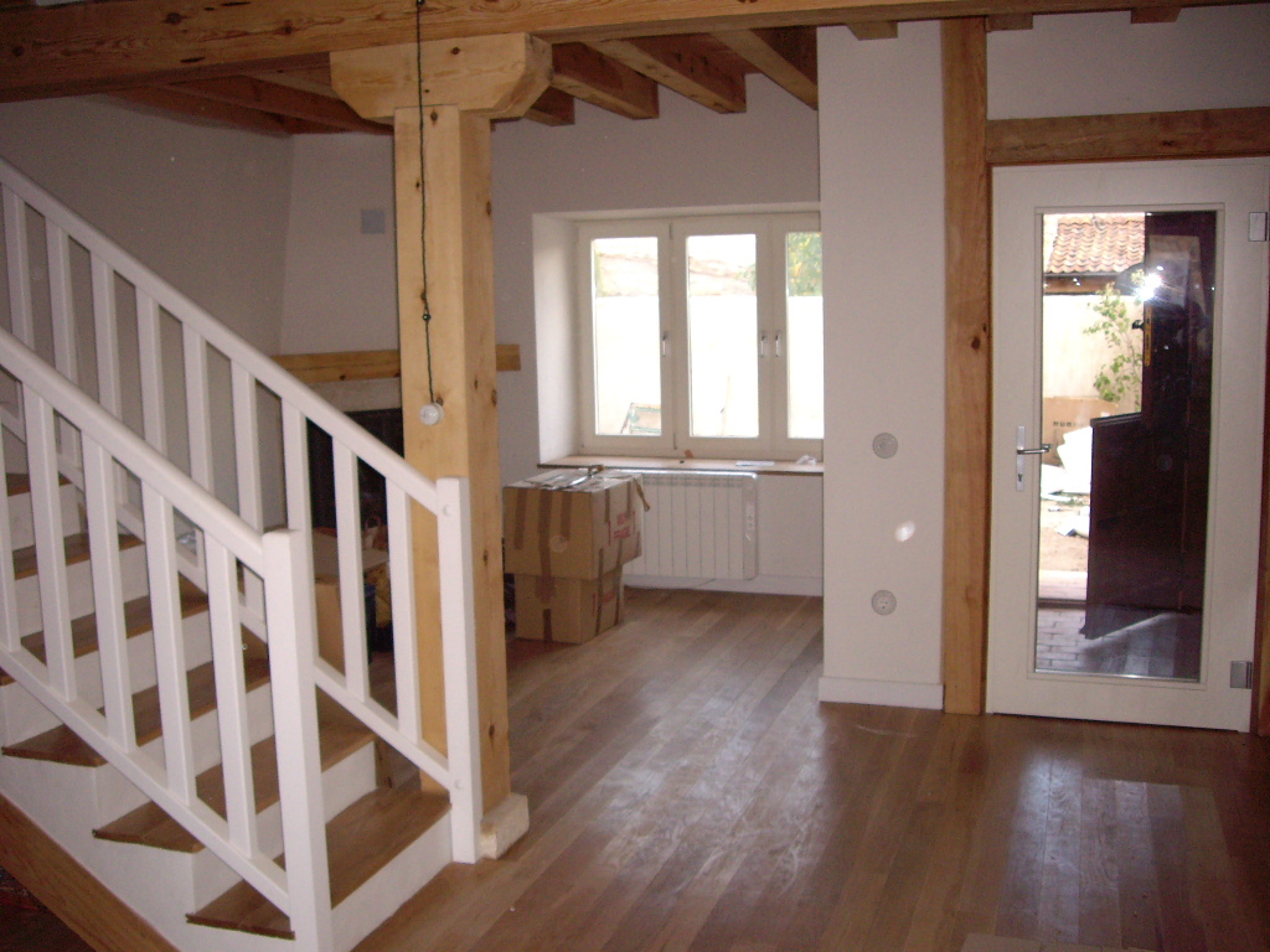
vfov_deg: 37.7
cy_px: 476
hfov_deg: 49.0
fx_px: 1394
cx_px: 635
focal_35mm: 38
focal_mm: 6.2
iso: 200
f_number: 2.7
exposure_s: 1/40
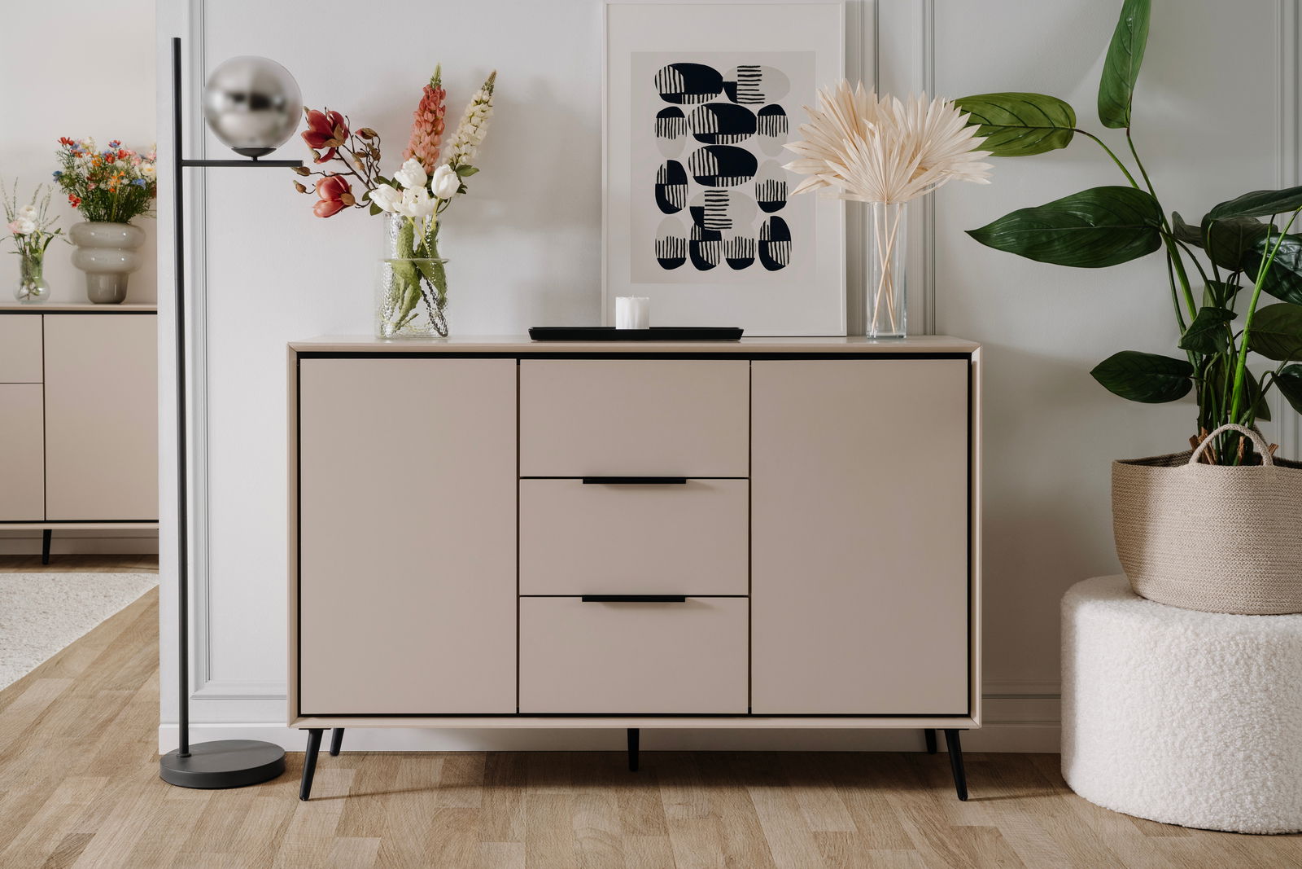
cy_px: 434
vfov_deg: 27.0
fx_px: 1808
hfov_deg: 39.6
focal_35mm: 50
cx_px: 651
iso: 100
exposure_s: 1/2
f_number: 9
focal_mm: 50
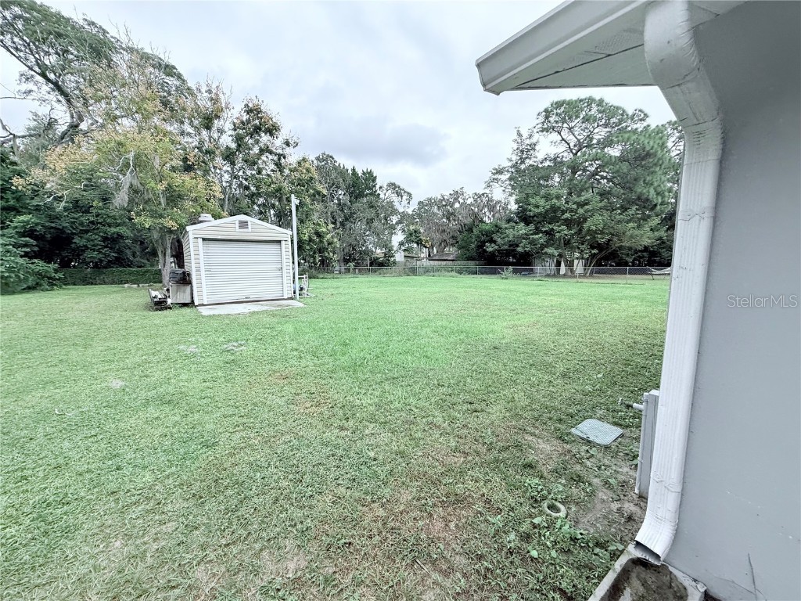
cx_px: 400
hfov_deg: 102.1
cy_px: 300
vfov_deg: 85.7
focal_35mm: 14
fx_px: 324
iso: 50
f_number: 2.2
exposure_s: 1/779
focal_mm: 2.22
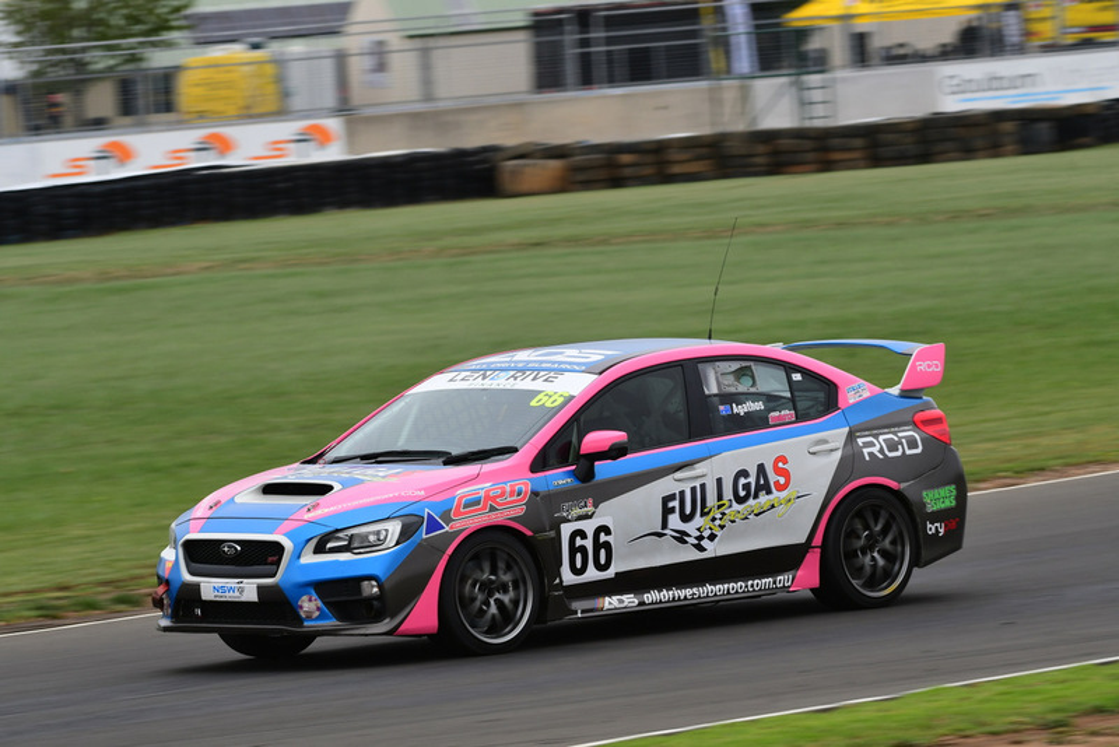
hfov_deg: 6.5
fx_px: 9794
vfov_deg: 4.4
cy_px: 374
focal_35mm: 315
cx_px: 560
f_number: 10
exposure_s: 1/320
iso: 320
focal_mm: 210
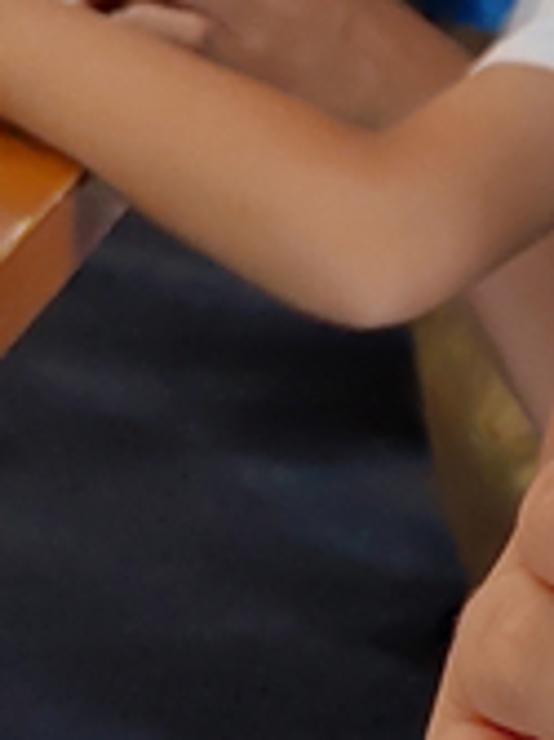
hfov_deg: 11.7
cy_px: 9
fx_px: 2350
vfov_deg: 17.5
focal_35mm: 110
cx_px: 1197
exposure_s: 1/100
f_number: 1.9
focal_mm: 5.52
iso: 647
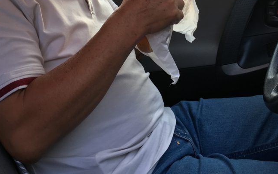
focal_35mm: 61
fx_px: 462
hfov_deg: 33.5
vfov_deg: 20.3
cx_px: 146
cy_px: -19
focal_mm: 4.15
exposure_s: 1/40
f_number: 2.2
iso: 25
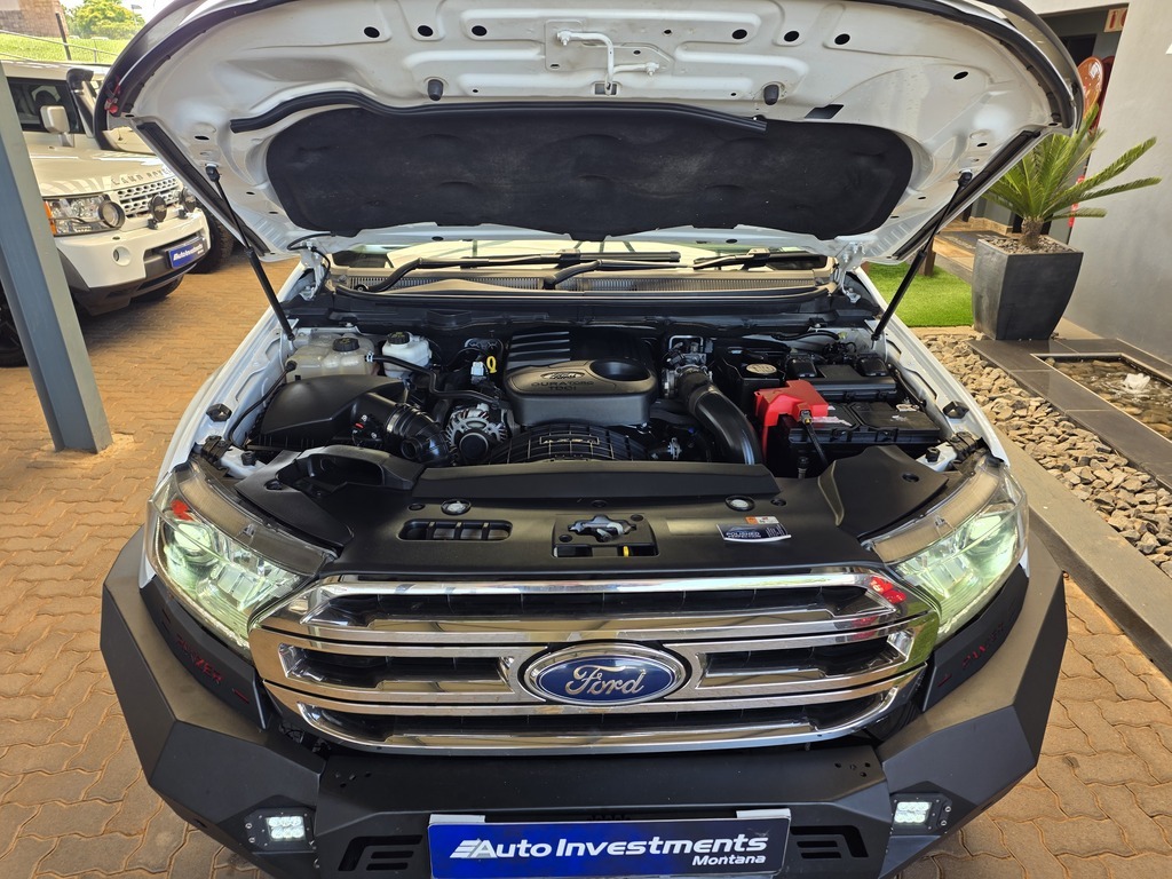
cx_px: 586
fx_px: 779
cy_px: 440
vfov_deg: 58.9
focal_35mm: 23
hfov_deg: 73.9
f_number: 1.7
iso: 20
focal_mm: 6.25
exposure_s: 1/54.3
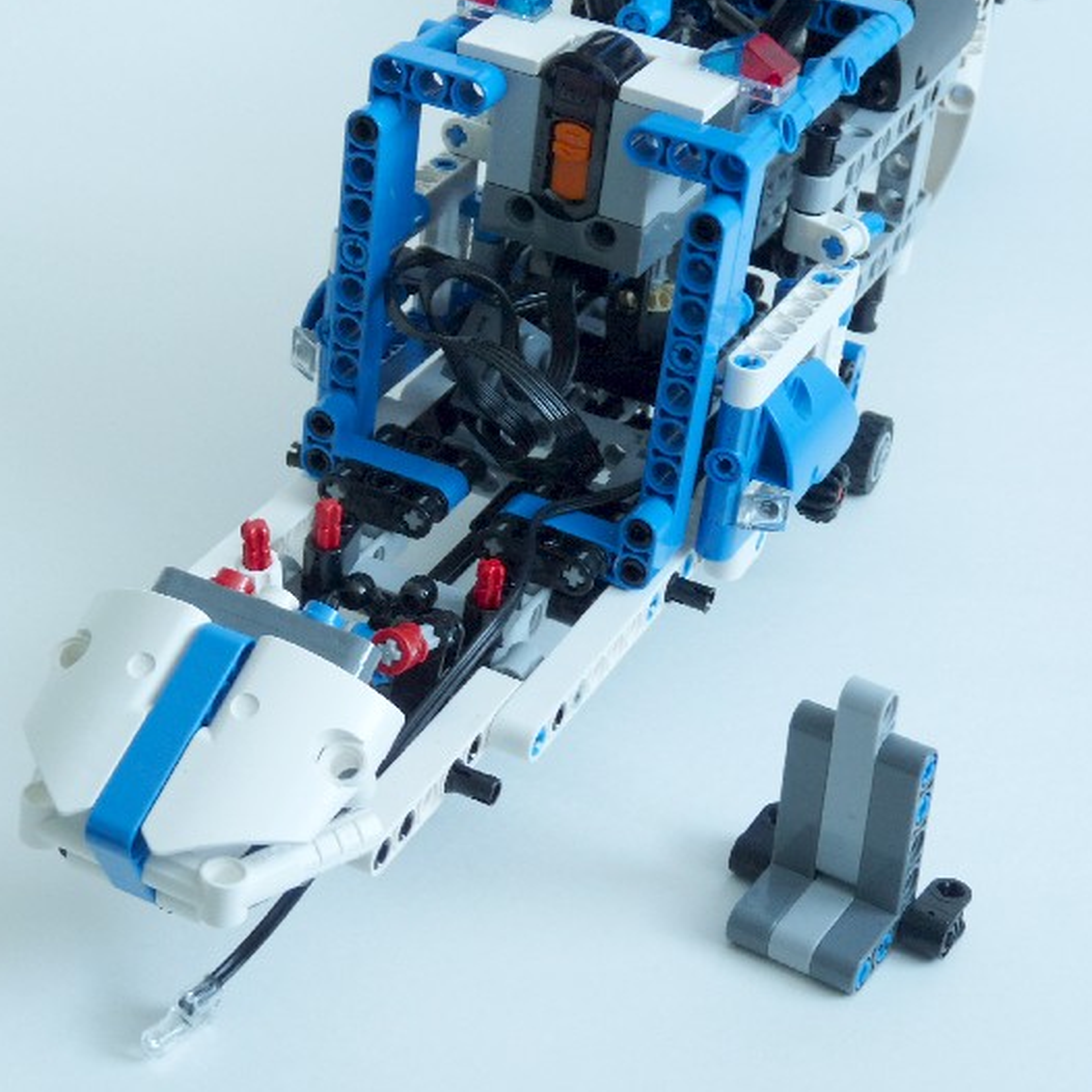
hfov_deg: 23.3
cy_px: 523
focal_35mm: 74
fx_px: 2641
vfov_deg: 23.4
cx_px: 407
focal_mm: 9.8
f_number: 3.6
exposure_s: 1/3.2
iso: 100
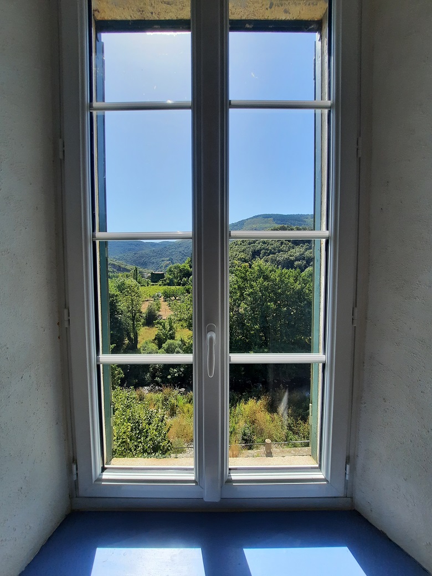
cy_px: 288
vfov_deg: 106.2
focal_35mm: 13
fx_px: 216
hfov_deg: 89.9
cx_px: 216
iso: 40
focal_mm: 1.74
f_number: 2.2
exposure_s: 1/990
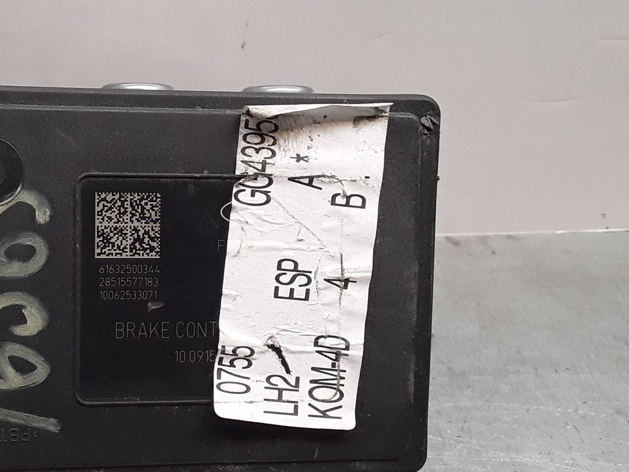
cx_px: 147
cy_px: 271
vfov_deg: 28.0
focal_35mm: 52
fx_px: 945
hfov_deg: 35.9
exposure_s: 1/100
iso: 80
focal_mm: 2.91
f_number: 1.9
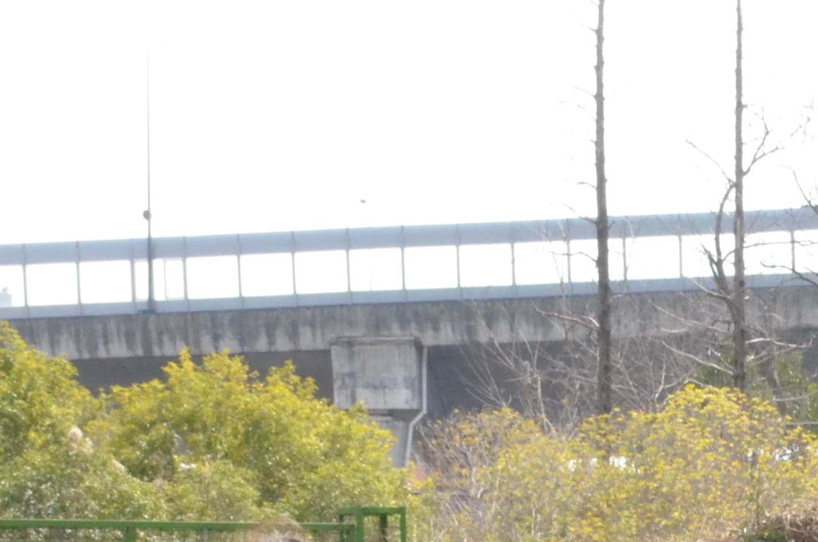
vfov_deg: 11.9
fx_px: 2471
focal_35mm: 109
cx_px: 861
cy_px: 811
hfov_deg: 18.2
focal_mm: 20
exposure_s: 1/250
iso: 2500
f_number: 22
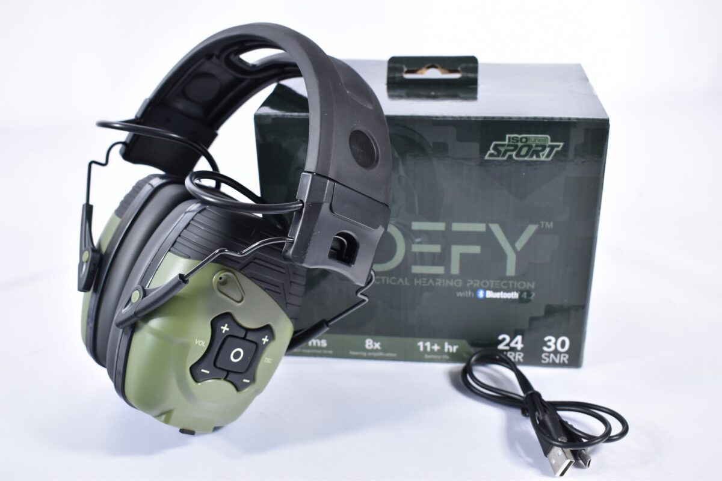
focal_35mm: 39
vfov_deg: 34.2
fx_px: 782
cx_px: 361
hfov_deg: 49.6
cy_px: 240
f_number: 5
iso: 640
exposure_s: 1/40
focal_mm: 26
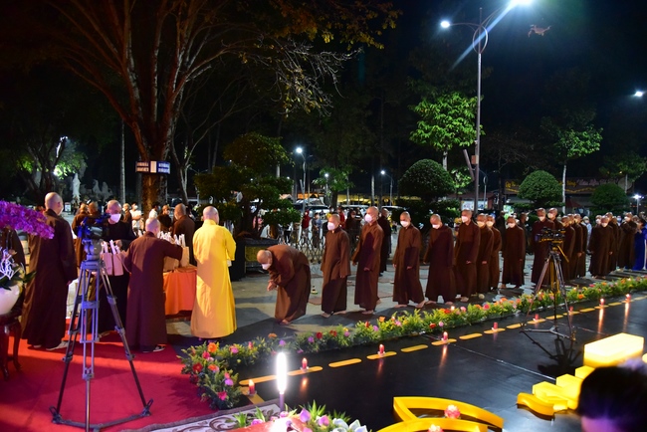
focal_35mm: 24
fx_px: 432
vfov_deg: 53.2
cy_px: 216
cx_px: 324
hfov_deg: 73.7
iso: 12800
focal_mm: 24
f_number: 4
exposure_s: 1/160
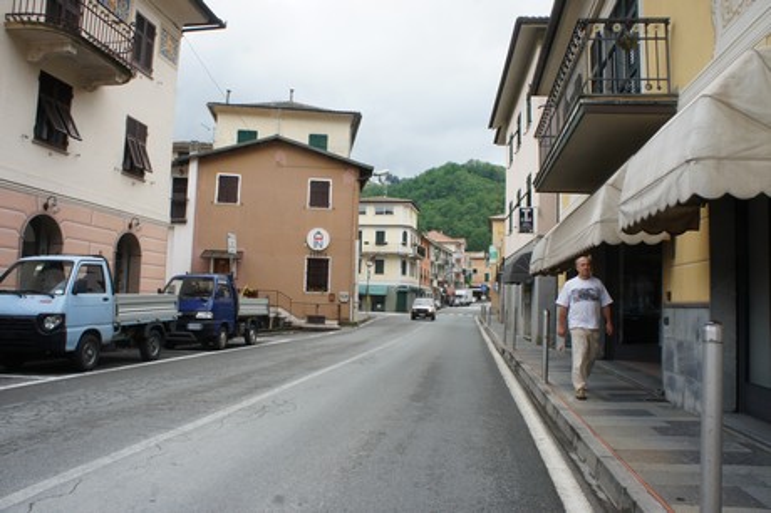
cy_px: 256
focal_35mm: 27
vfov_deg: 47.9
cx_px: 386
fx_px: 578
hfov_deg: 67.4
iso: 500
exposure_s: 1/125
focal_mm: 18
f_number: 11
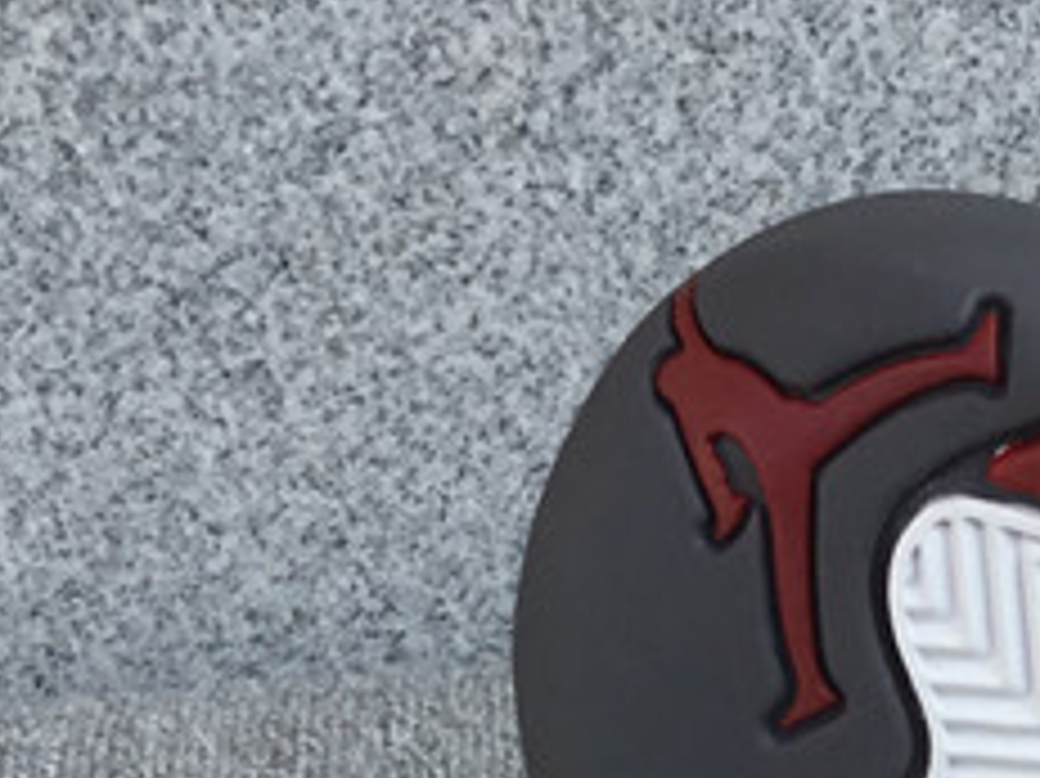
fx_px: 3633
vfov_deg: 11.5
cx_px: 1283
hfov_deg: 15.6
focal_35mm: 121
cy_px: 1302
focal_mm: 3.3
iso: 25
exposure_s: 1/280
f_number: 2.4
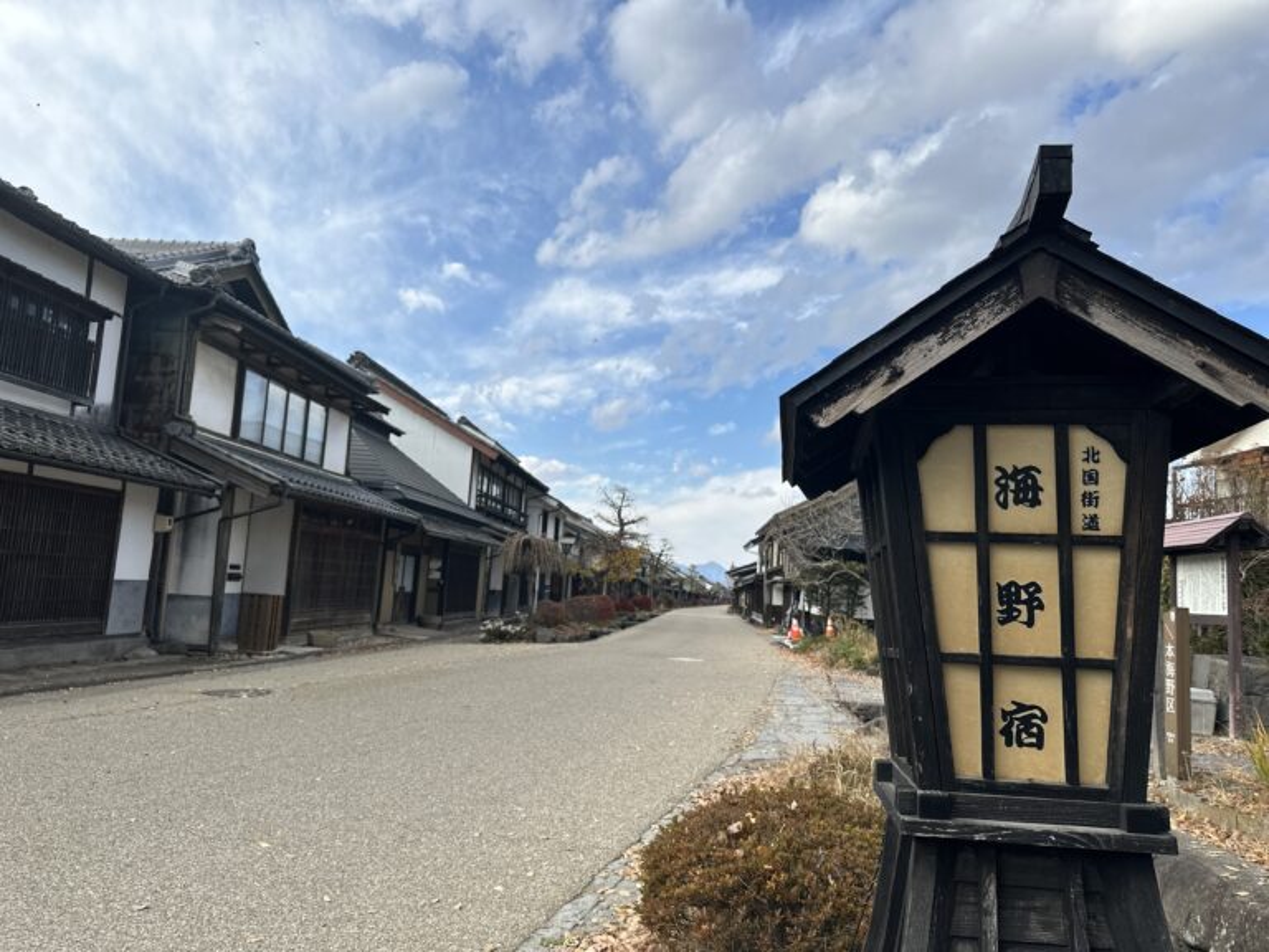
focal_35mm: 24
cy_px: 476
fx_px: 880
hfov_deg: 71.6
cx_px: 634
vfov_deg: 56.8
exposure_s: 1/3472
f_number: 1.78
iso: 80
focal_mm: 6.86
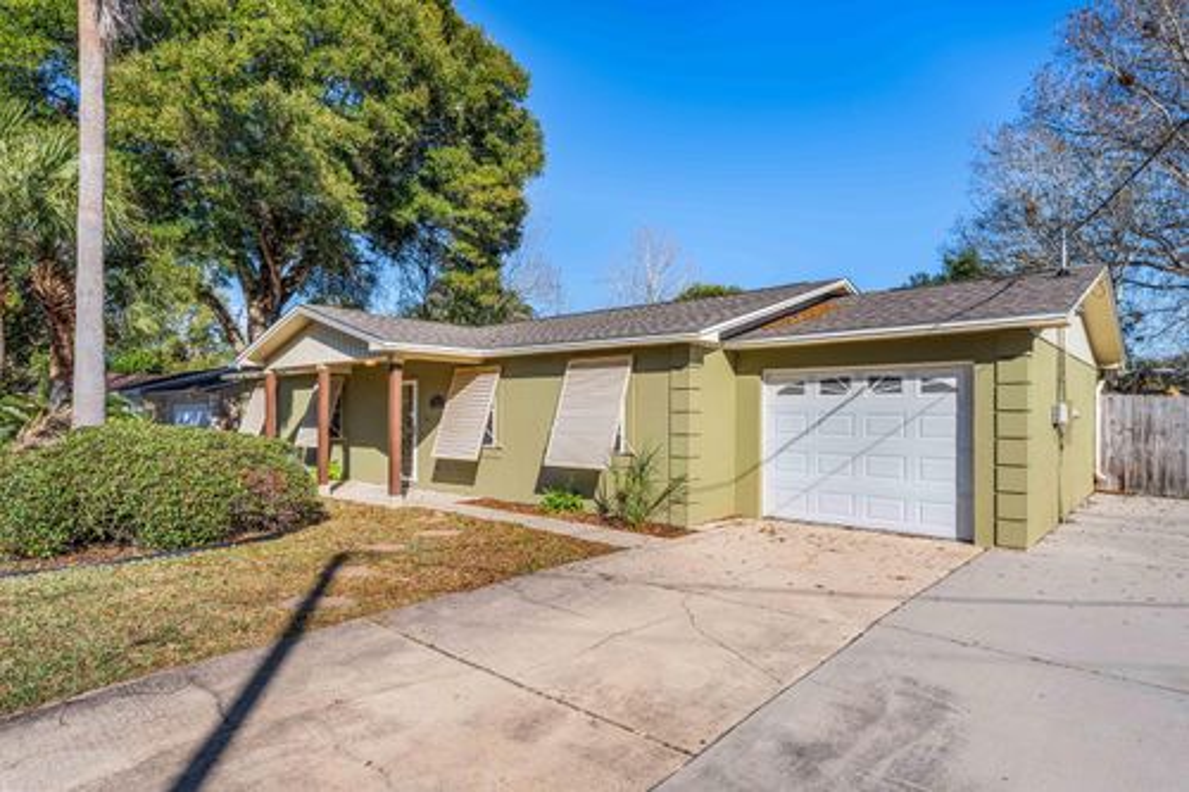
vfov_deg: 61.9
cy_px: 396
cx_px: 594
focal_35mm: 20
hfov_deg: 84.0
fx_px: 660
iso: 100
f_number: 8
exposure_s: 1/125
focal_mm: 20
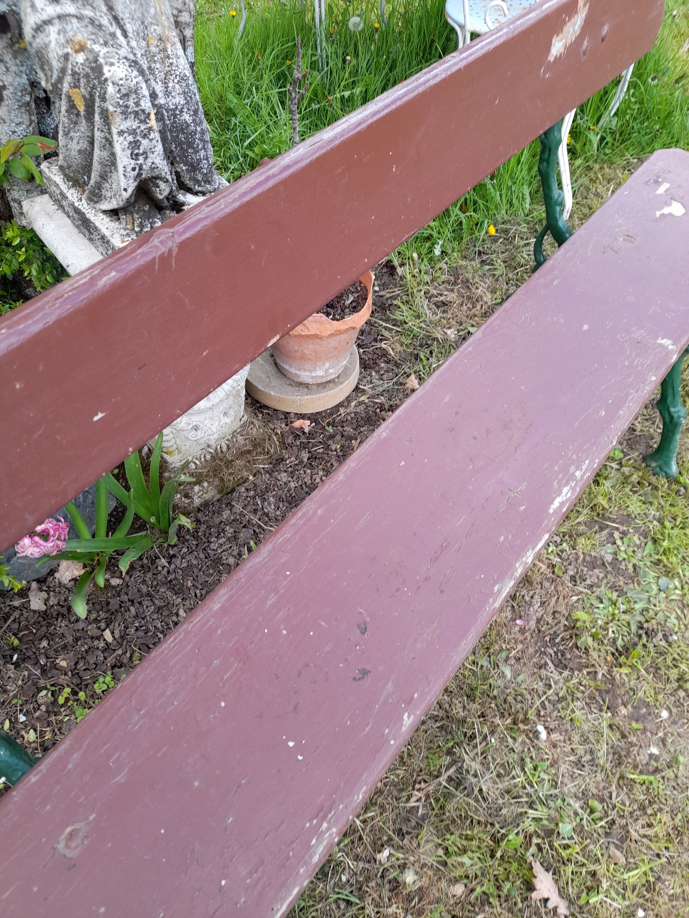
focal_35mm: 25
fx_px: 663
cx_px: 344
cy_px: 459
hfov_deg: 54.9
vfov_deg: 69.4
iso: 32
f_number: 2
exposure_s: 1/100
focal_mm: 4.6
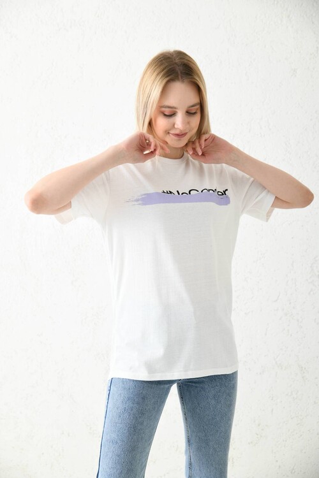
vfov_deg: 32.4
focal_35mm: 62
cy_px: 239
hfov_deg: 21.9
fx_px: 824
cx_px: 160
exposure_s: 1/160
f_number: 5.6
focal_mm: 62
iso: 100
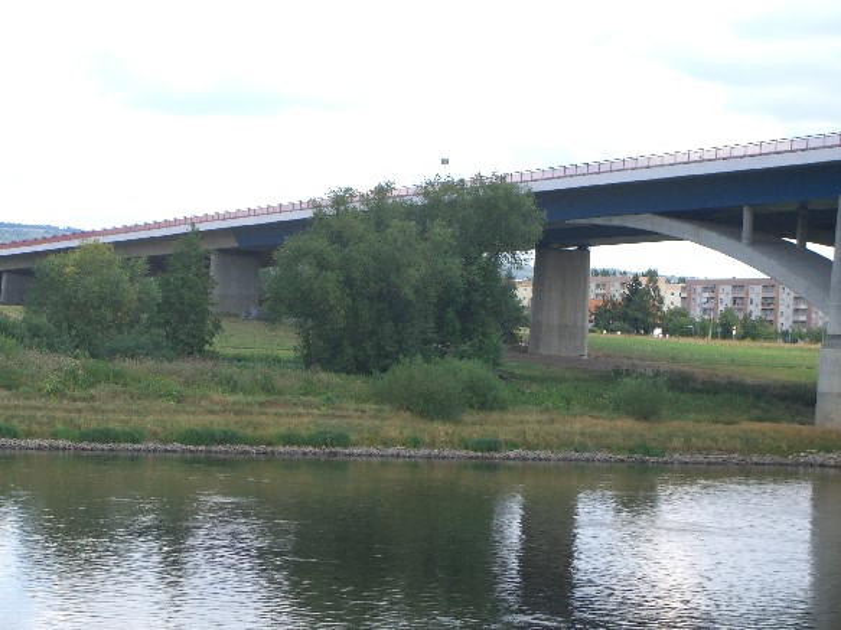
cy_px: 315
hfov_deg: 17.3
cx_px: 420
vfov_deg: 13.0
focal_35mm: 114
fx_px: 2769
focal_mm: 23.7
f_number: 5.1
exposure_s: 1/160
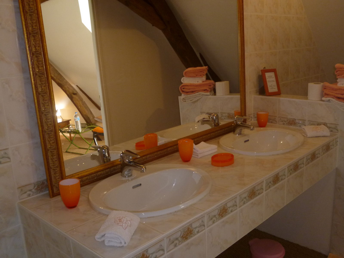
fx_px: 358
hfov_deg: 51.4
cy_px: 129
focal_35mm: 36
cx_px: 172
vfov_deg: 39.7
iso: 200
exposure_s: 1/60
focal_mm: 6.4
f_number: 3.5
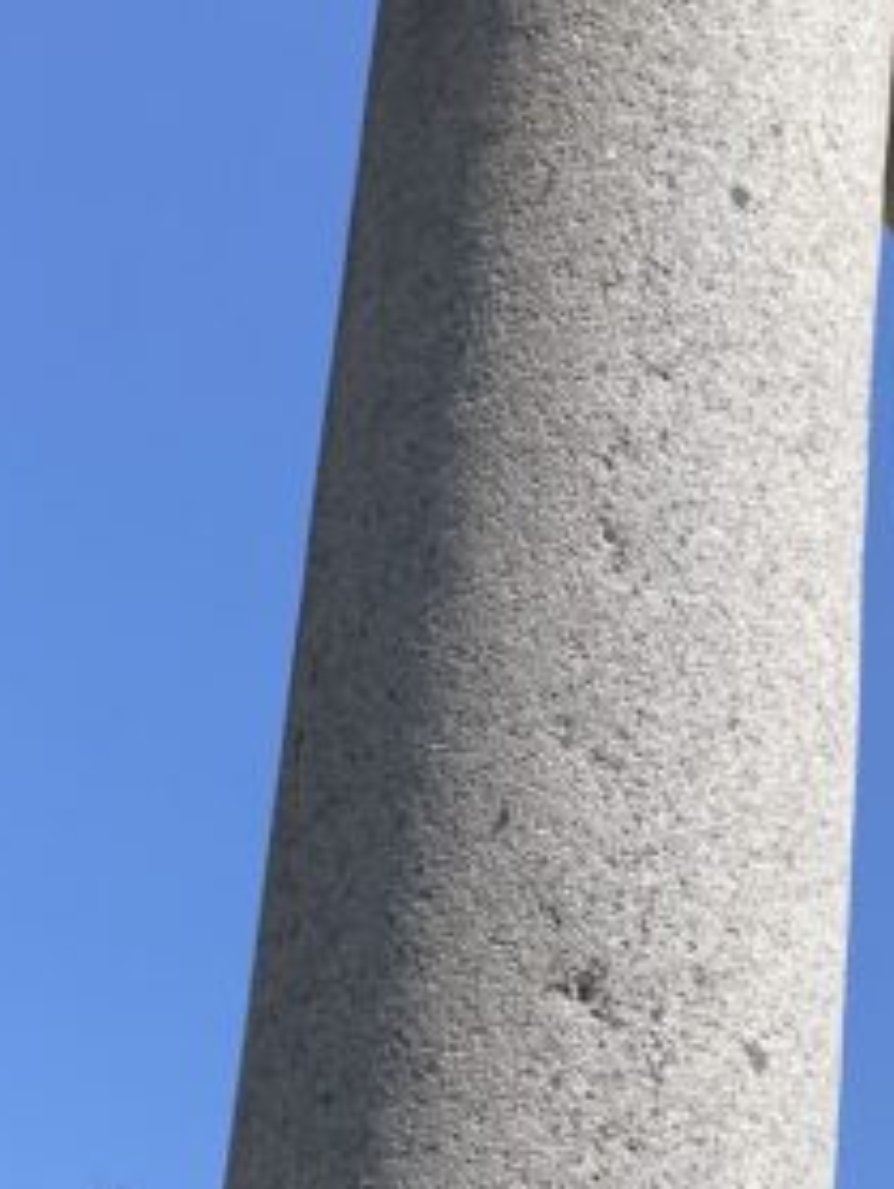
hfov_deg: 14.0
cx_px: 1069
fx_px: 3541
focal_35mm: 103
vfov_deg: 18.3
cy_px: 1356
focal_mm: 3.99
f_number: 1.8
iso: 20
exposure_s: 1/1715
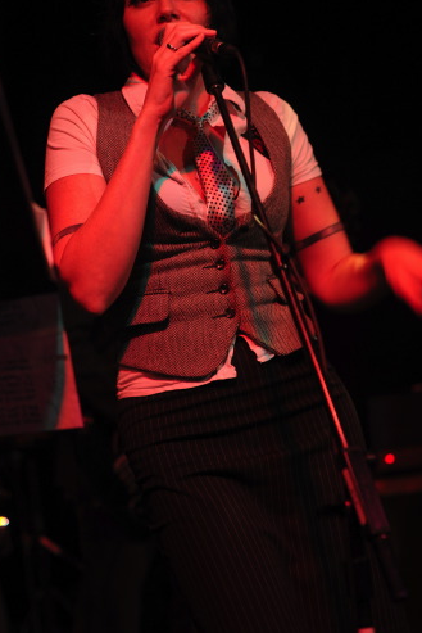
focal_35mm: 73
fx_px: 1283
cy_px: 249
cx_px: 206
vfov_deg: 27.6
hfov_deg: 18.7
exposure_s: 1/60
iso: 640
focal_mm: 50
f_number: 2.8
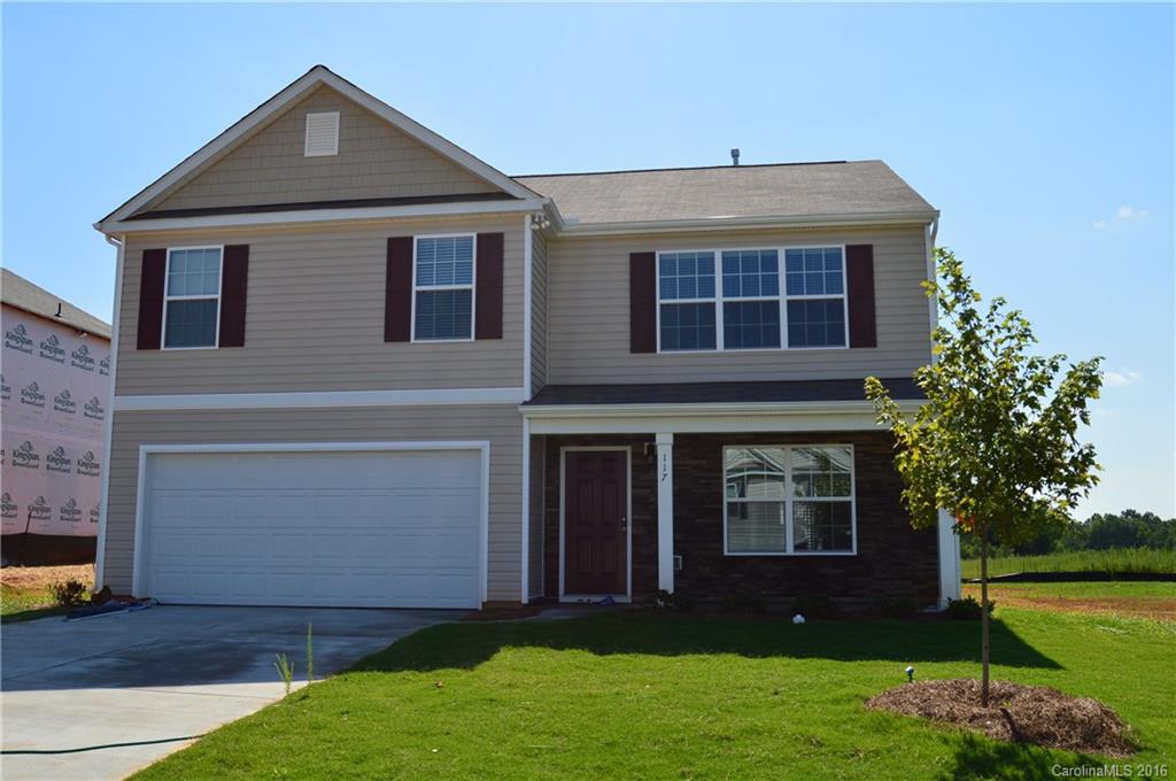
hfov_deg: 57.3
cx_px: 588
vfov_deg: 39.9
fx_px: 1077
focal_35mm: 33
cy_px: 390
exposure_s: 1/500
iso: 320
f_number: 11
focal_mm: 22
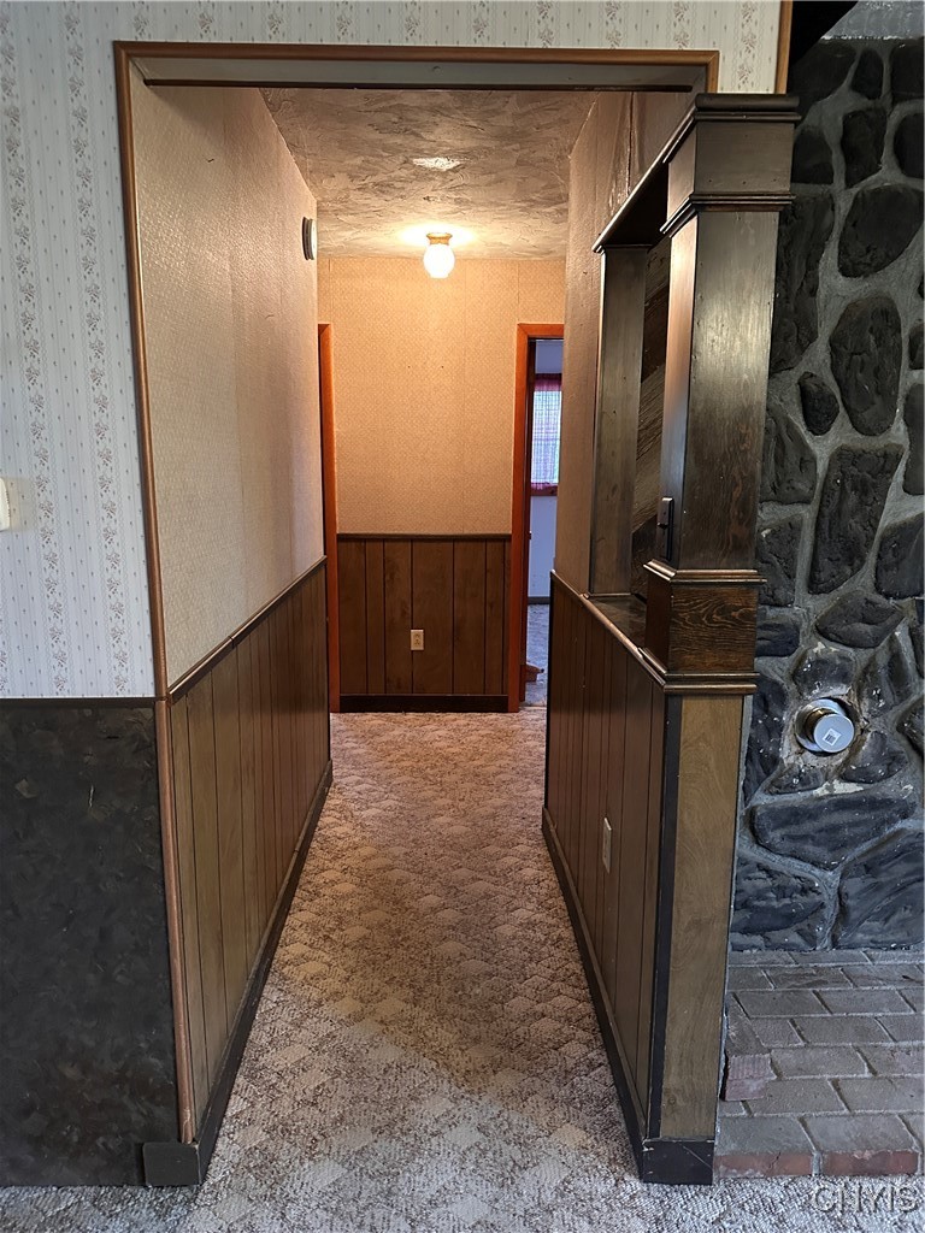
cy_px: 616
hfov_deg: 56.8
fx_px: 855
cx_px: 462
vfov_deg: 71.6
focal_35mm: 24
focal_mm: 6.86
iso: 800
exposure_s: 1/40
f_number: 1.78
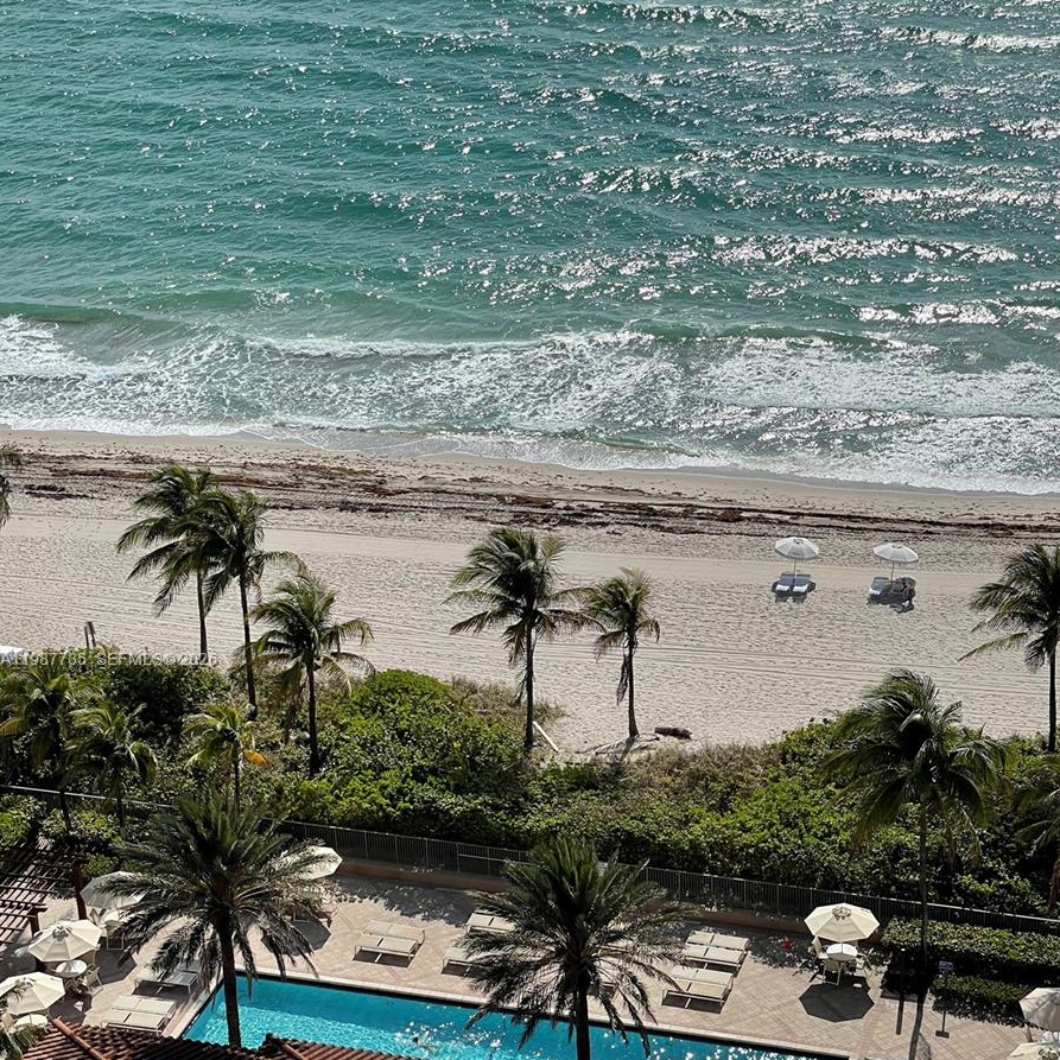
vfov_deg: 22.7
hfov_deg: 22.8
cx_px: 532
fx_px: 2633
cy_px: 661
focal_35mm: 76
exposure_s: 1/2732
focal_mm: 7.5
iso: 20
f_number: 2.2
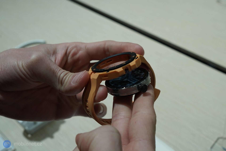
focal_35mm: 36
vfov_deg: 36.9
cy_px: 76
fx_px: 226
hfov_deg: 53.1
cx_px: 113
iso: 320
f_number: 8
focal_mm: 36
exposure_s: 1/160
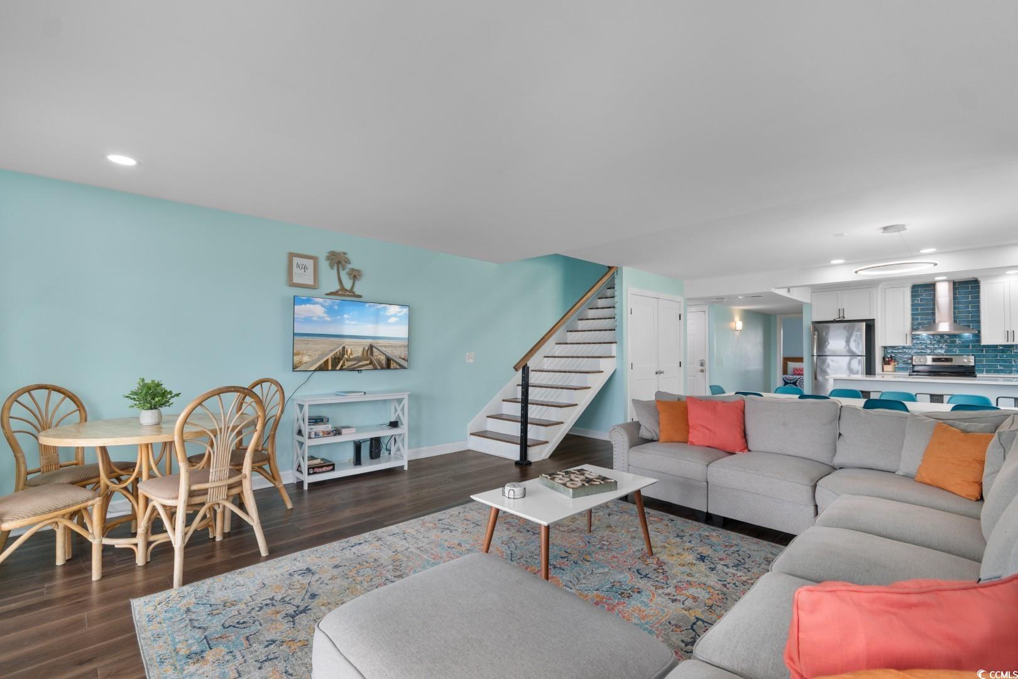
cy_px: 340
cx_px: 509
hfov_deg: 100.4
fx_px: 424
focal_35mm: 15
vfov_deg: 77.3
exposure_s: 1/40
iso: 100
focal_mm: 10
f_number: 4.5
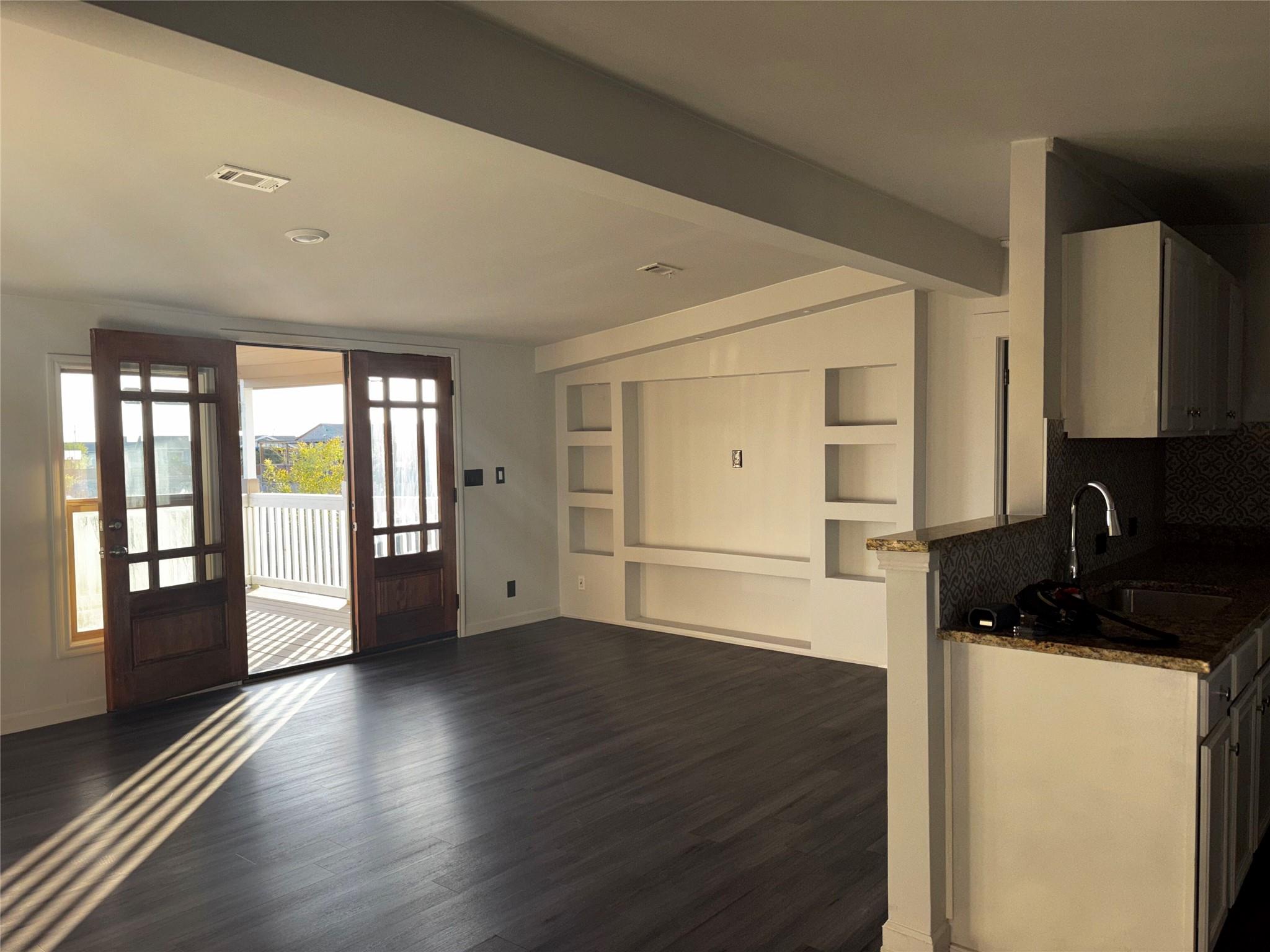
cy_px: 476
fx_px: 954
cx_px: 635
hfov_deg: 67.3
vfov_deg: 53.1
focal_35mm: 26
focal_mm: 5.96
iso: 50
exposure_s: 1/171
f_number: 1.6
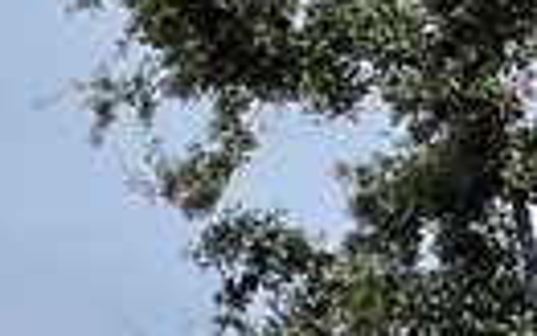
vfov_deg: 5.6
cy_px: 1160
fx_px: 3148
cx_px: -828
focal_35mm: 215
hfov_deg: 8.7
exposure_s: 1/5917
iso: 32
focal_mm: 5.1
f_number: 1.6
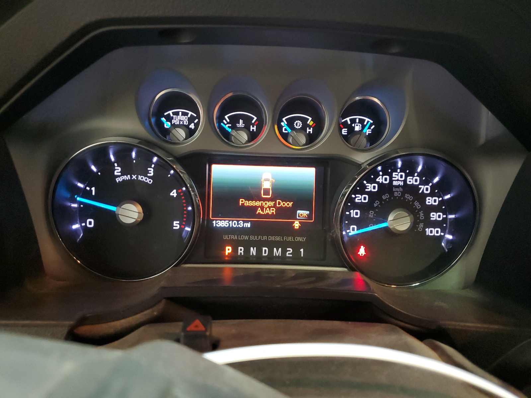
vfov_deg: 53.1
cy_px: 199
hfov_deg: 67.3
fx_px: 399
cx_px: 266
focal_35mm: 26
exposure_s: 1/17
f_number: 1.5
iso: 317
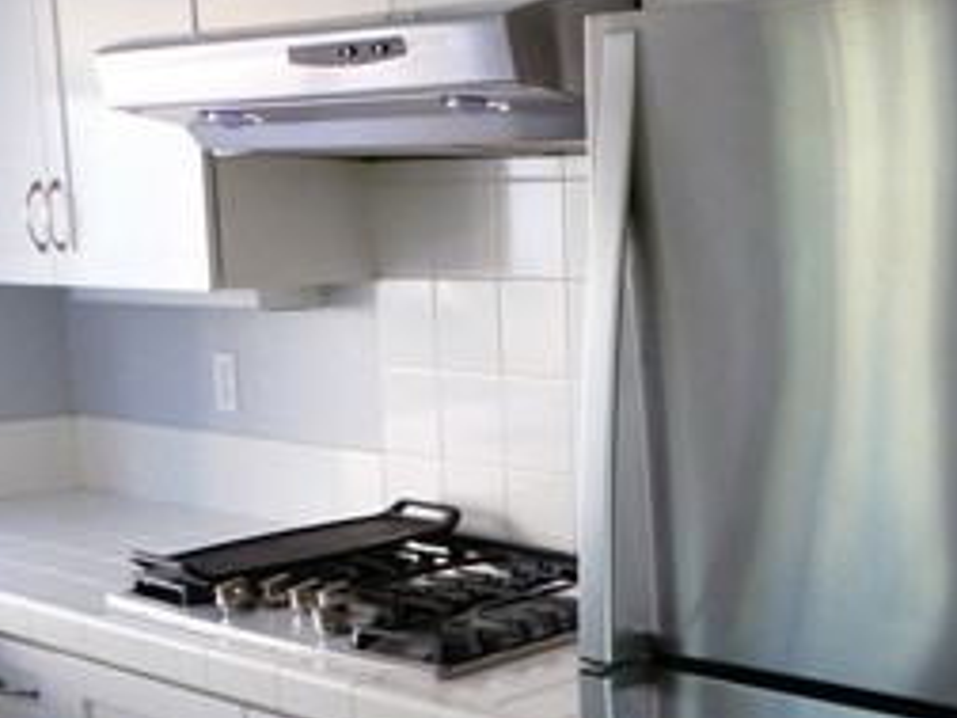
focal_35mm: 61
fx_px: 1686
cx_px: 786
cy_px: 532
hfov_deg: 30.8
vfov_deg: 23.8
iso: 125
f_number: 3.3
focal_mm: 4.3
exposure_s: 1/60
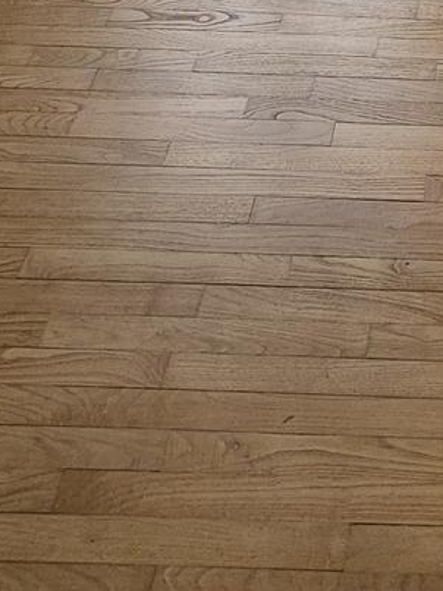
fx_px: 1058
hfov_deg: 21.9
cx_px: 530
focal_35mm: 62
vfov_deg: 22.5
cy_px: -393
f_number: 2.2
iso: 50
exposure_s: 1/243
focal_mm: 2.2
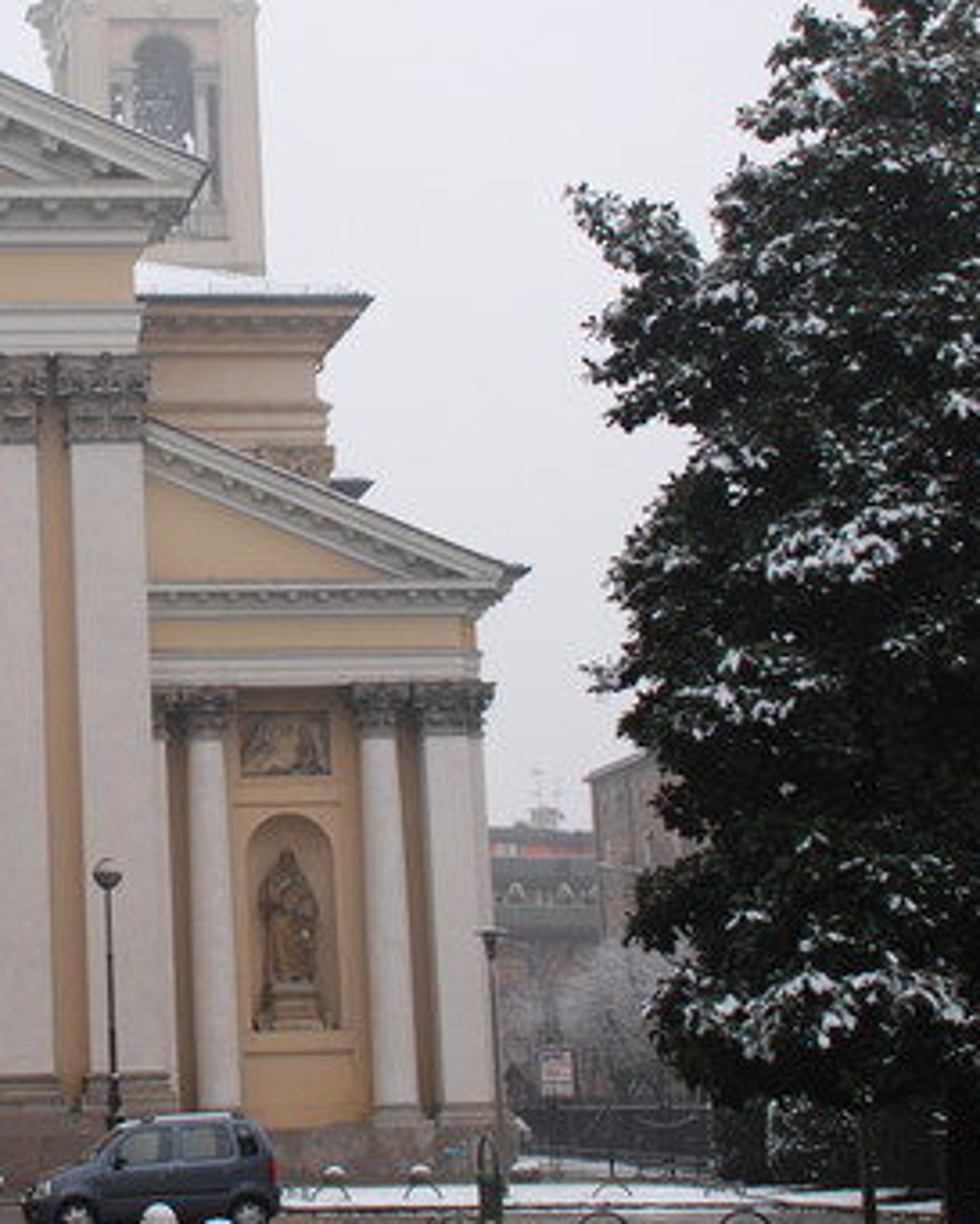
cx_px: -39
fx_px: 3117
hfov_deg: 17.4
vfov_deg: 22.2
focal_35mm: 86
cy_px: 508
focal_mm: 26
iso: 200
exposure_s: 1/320
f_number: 4
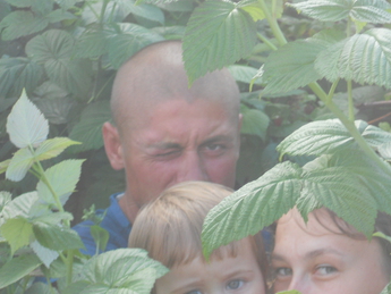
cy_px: 185
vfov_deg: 10.5
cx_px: 246
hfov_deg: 14.0
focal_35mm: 141
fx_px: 1593
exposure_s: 1/60
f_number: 5.9
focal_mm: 19.6
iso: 125
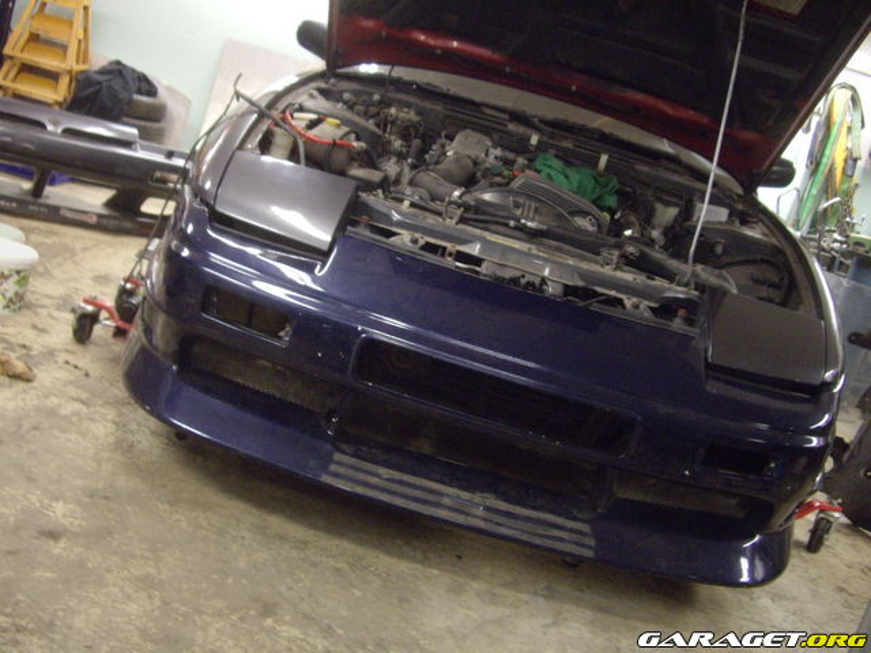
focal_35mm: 38
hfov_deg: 49.0
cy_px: 326
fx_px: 956
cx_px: 436
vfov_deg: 37.7
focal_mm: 7.9
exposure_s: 1/30
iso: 400
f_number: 2.8
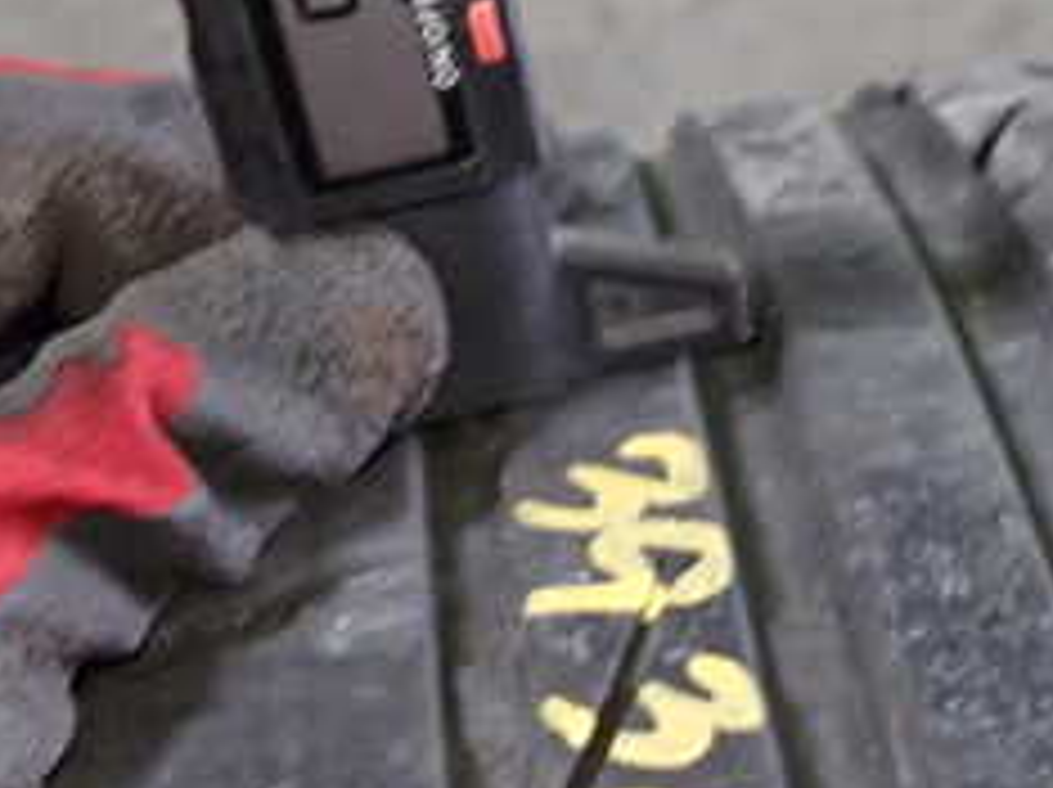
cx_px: 657
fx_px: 2340
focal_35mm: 77
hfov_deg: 25.3
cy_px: 671
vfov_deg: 18.9
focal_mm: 5.4
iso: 400
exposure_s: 1/30
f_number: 2.3
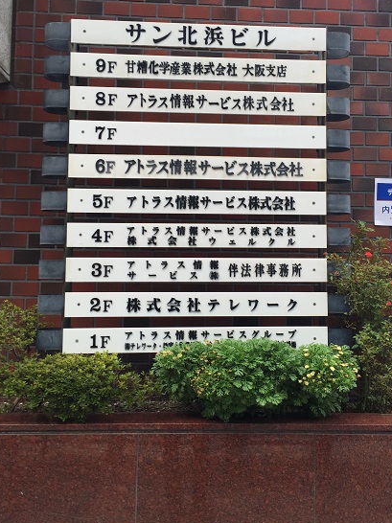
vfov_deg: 53.8
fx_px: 514
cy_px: 230
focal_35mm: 34
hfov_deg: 41.7
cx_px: 217
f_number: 2.2
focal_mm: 4.15
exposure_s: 1/276
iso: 32
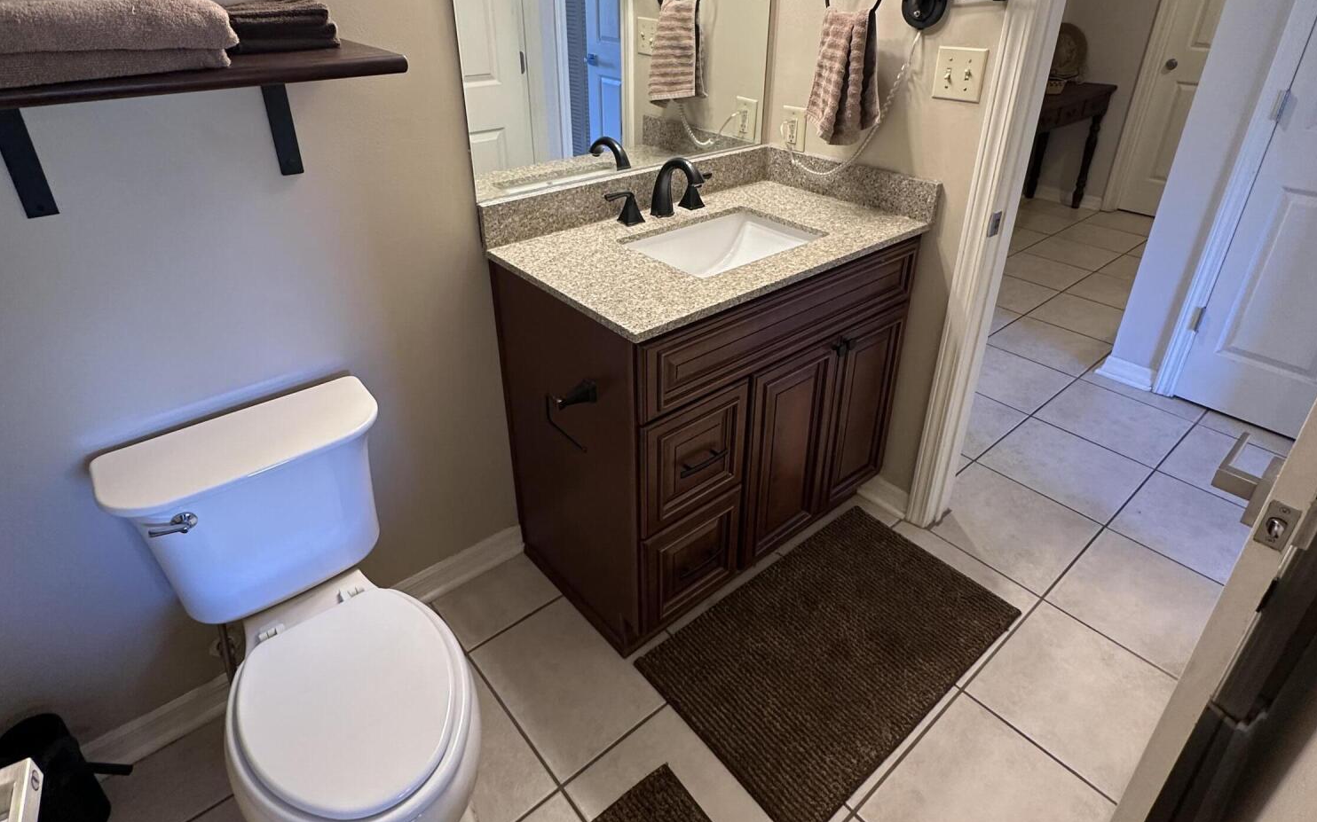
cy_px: 329
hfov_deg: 85.1
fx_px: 718
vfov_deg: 59.2
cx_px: 665
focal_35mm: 20
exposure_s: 1/60
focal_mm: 2.22
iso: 200
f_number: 2.2
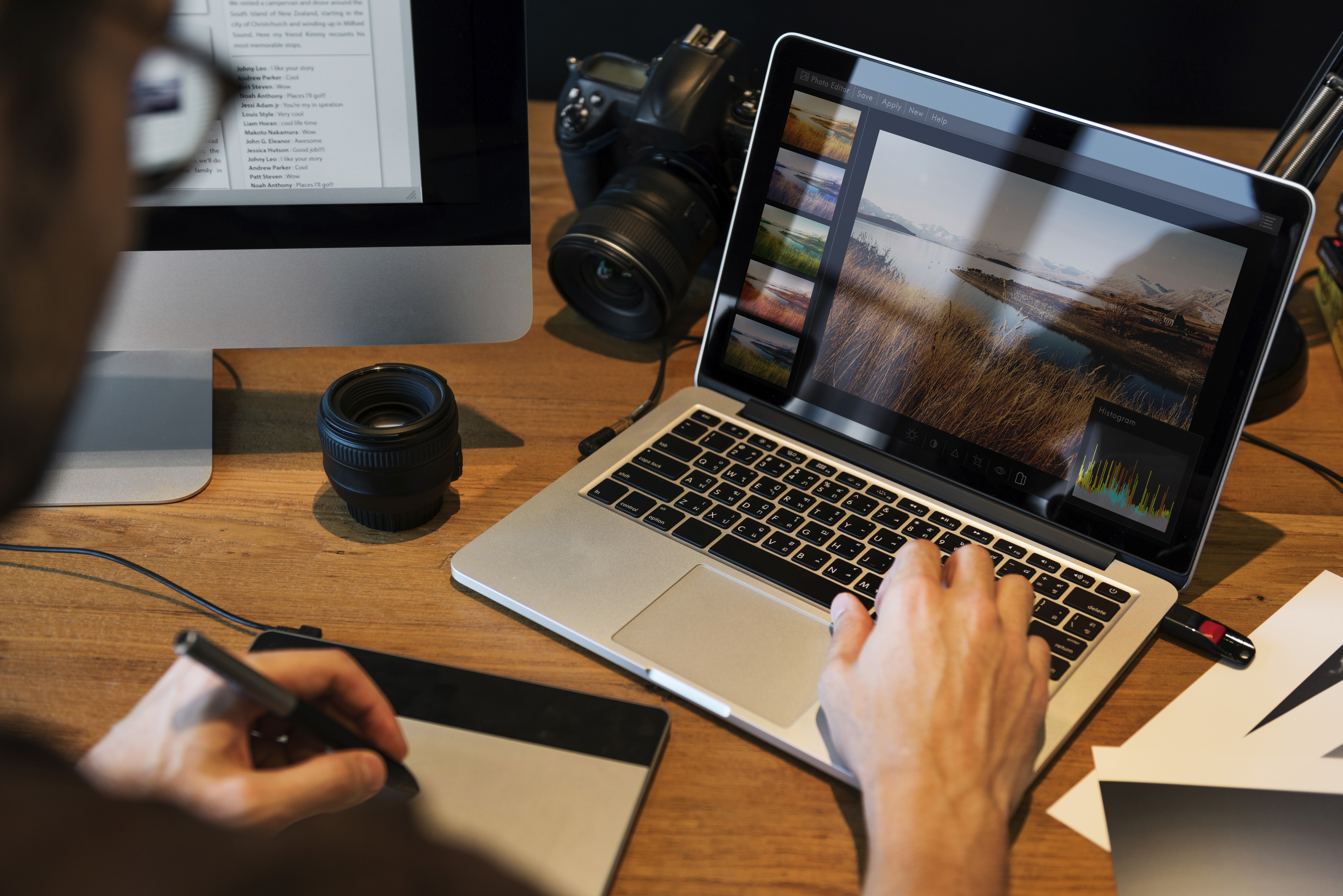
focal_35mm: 50
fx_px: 1866
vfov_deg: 27.0
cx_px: 672
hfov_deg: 39.6
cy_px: 448
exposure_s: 1/100
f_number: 3.2
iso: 200
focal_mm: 50
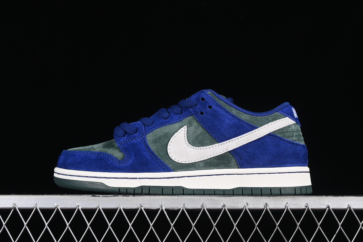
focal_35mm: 75
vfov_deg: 18.2
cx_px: 182
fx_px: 756
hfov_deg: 27.0
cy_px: 121
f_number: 6.3
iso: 160
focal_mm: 50
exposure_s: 1/80
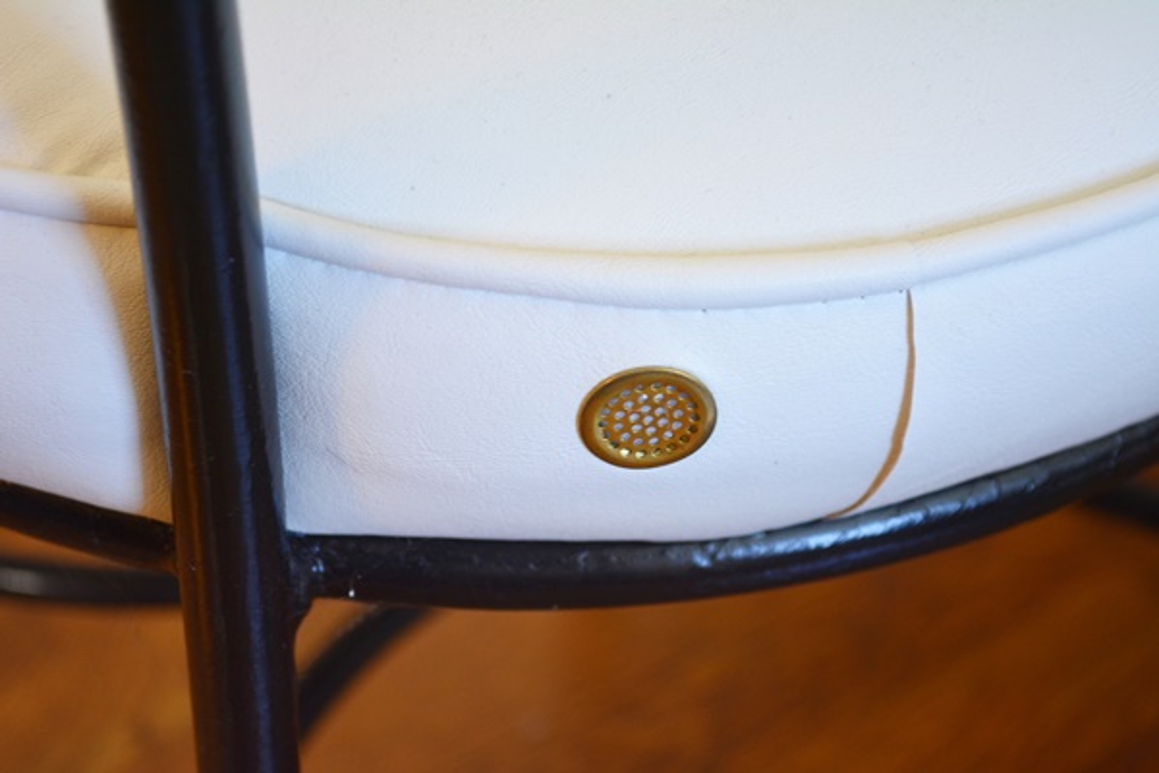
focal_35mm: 82
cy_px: 386
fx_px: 2656
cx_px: 580
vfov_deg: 16.6
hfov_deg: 24.6
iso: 900
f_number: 5.6
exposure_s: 1/30
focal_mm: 55
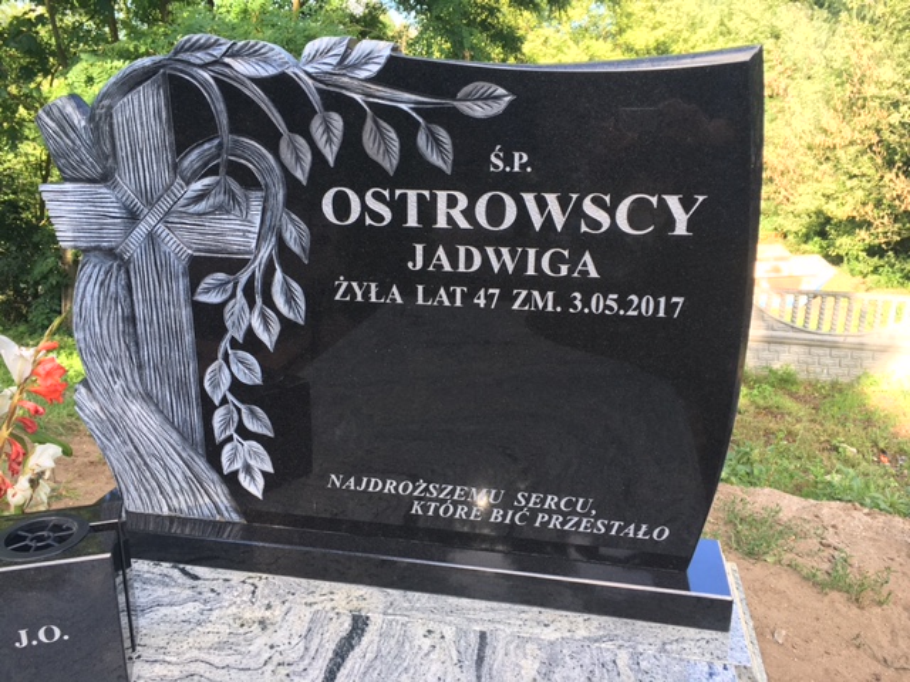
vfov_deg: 48.2
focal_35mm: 29
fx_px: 762
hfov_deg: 61.7
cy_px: 341
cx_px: 455
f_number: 2.2
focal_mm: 4.15
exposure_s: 1/100
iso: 25
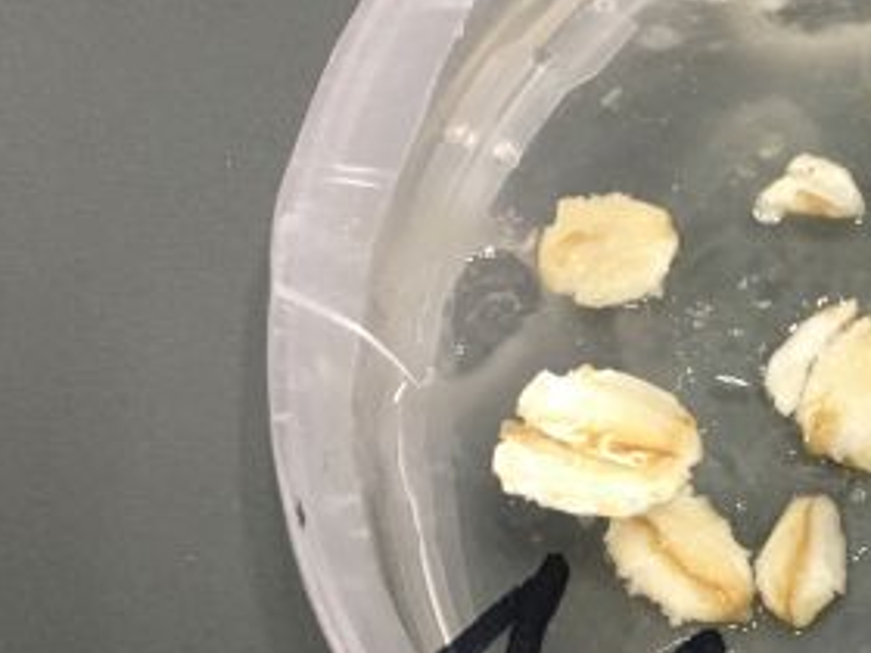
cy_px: 479
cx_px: 1095
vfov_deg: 17.7
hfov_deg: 21.5
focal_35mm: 83
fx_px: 2088
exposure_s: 1/33
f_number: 2.2
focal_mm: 4.15
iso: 160
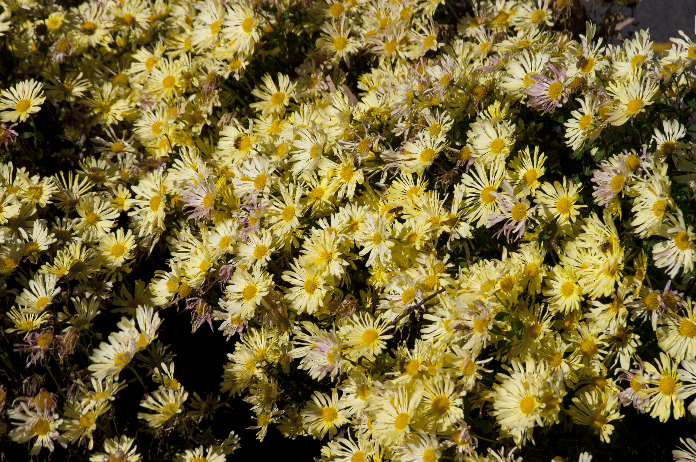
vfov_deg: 8.7
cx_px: 348
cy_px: 231
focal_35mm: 158
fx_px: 3042
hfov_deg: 13.1
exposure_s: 1/2000
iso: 200
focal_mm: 105
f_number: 7.1
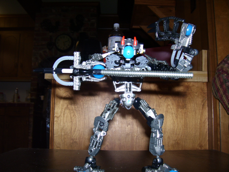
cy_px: 86
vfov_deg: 41.8
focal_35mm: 34
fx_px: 225
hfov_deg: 54.0
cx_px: 114
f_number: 2.7
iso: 80
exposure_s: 1/45
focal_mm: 5.6
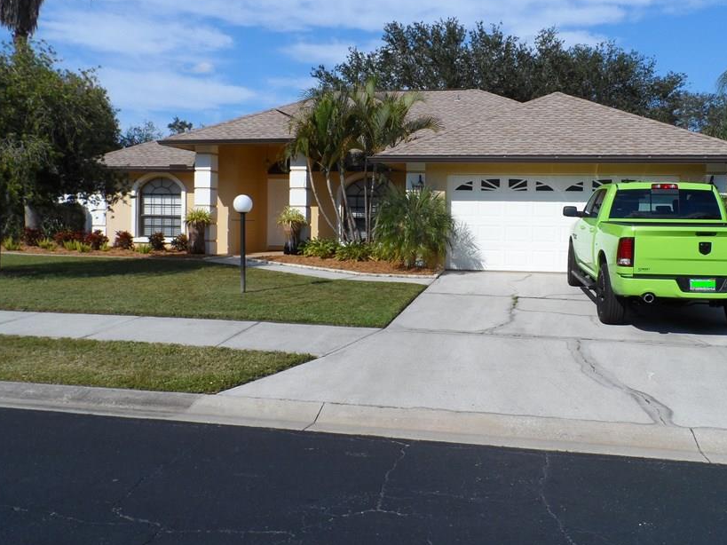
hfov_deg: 59.8
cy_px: 242
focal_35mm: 30
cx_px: 404
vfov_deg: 46.7
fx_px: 630
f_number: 4.5
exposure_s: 1/750
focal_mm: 4
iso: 80
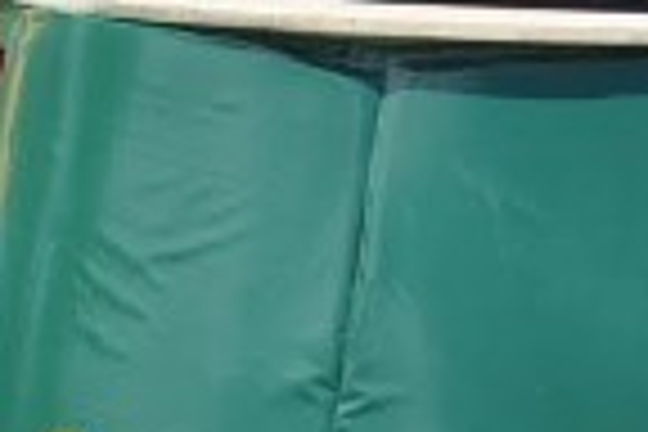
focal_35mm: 371
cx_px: 272
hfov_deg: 5.6
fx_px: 6677
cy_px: 171
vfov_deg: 3.7
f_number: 8
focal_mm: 31
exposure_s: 1/250
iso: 100
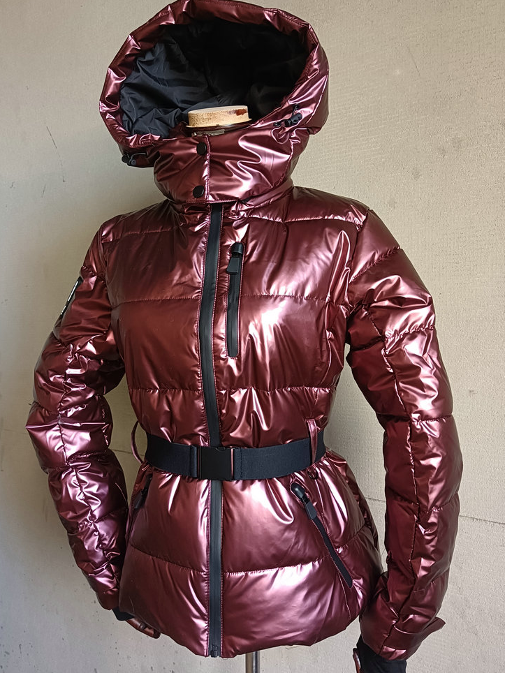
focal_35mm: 28
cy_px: 341
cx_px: 252
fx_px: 545
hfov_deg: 49.7
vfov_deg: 63.4
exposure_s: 1/33.3
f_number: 1.9
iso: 961
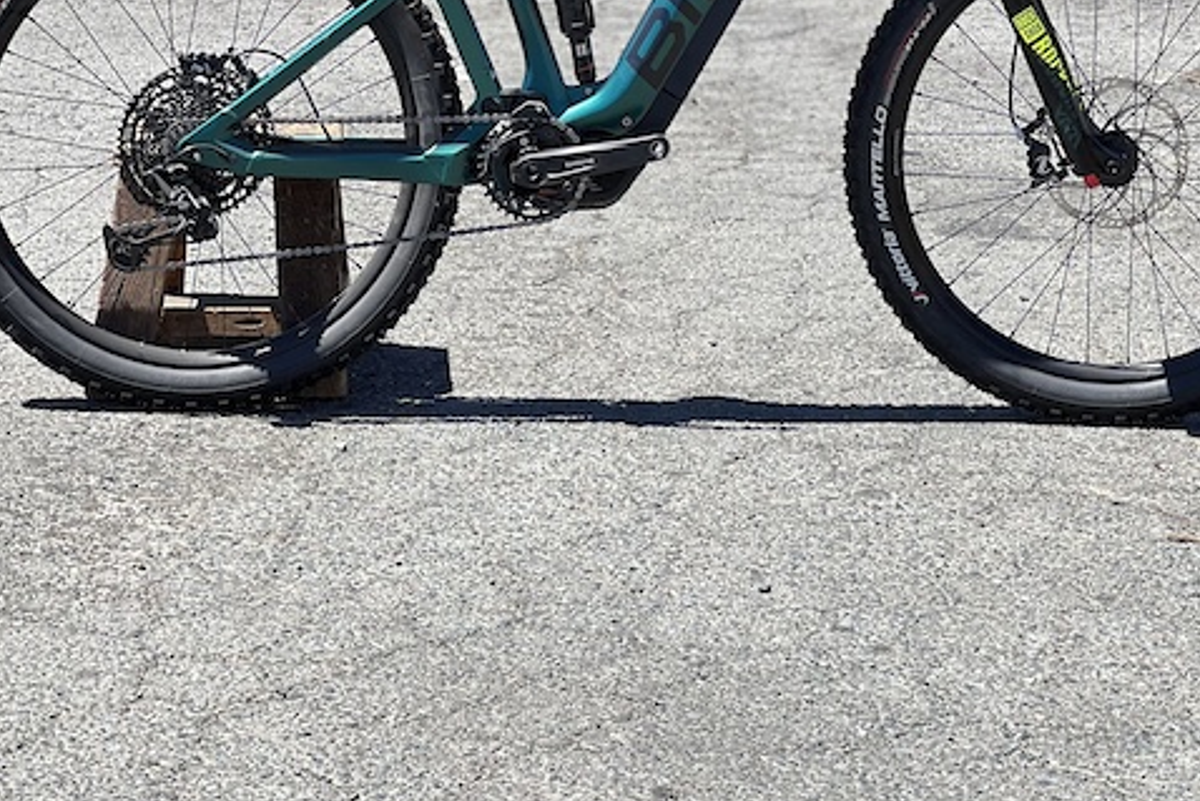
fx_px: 4468
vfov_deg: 10.2
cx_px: 648
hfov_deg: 15.3
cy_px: 110
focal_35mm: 134
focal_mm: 9
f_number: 2.8
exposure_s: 1/362
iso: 32
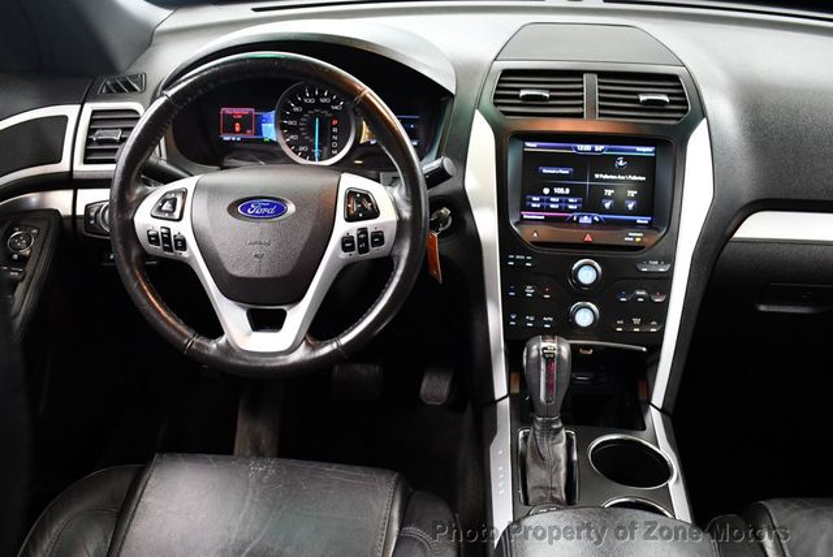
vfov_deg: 36.9
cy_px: 278
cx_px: 416
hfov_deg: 53.1
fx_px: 834
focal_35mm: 36
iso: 3200
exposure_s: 1/80
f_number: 3.5
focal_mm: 18
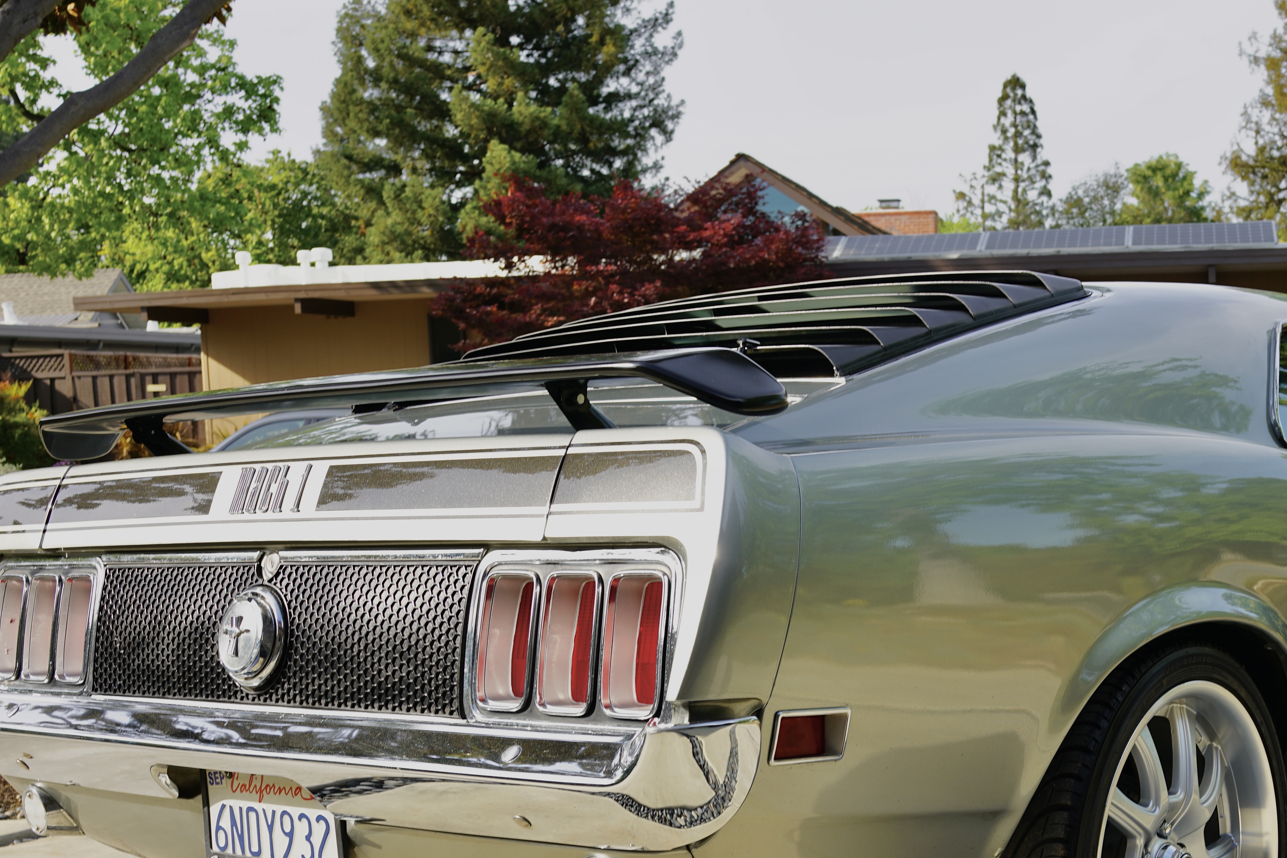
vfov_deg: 23.9
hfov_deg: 35.3
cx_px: 855
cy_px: 662
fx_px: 2002
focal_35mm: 56
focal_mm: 35
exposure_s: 1/100
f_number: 8
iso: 100
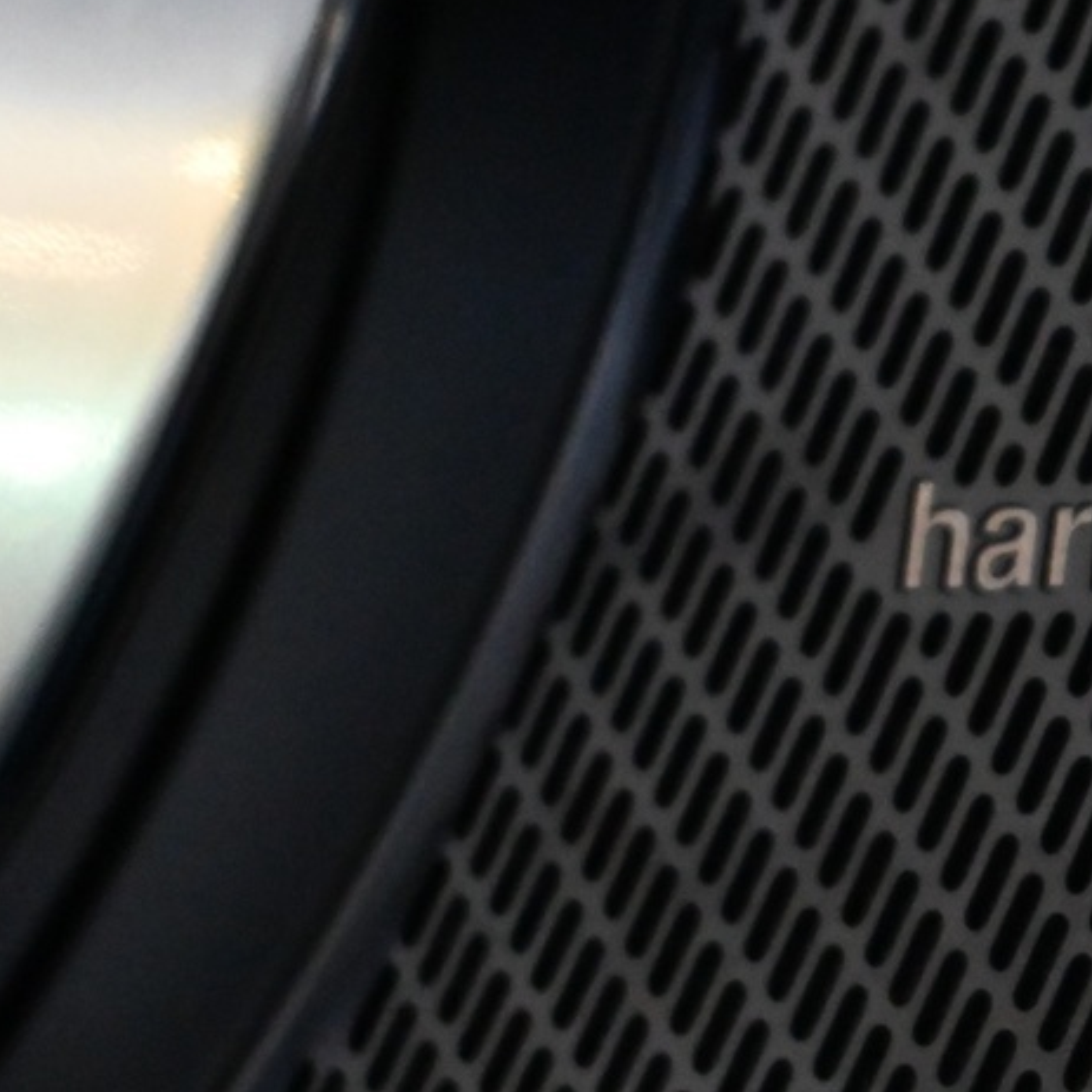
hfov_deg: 7.8
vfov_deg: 7.8
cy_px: 481
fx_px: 7959
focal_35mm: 223
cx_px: 1410
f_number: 6.3
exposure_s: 1/80
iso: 5000
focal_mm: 50
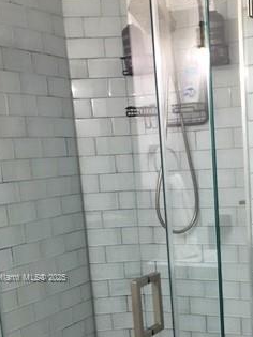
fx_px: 575
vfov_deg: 31.7
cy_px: 278
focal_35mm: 59
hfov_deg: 24.4
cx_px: 200
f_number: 2.2
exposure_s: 1/30
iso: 40
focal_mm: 4.15
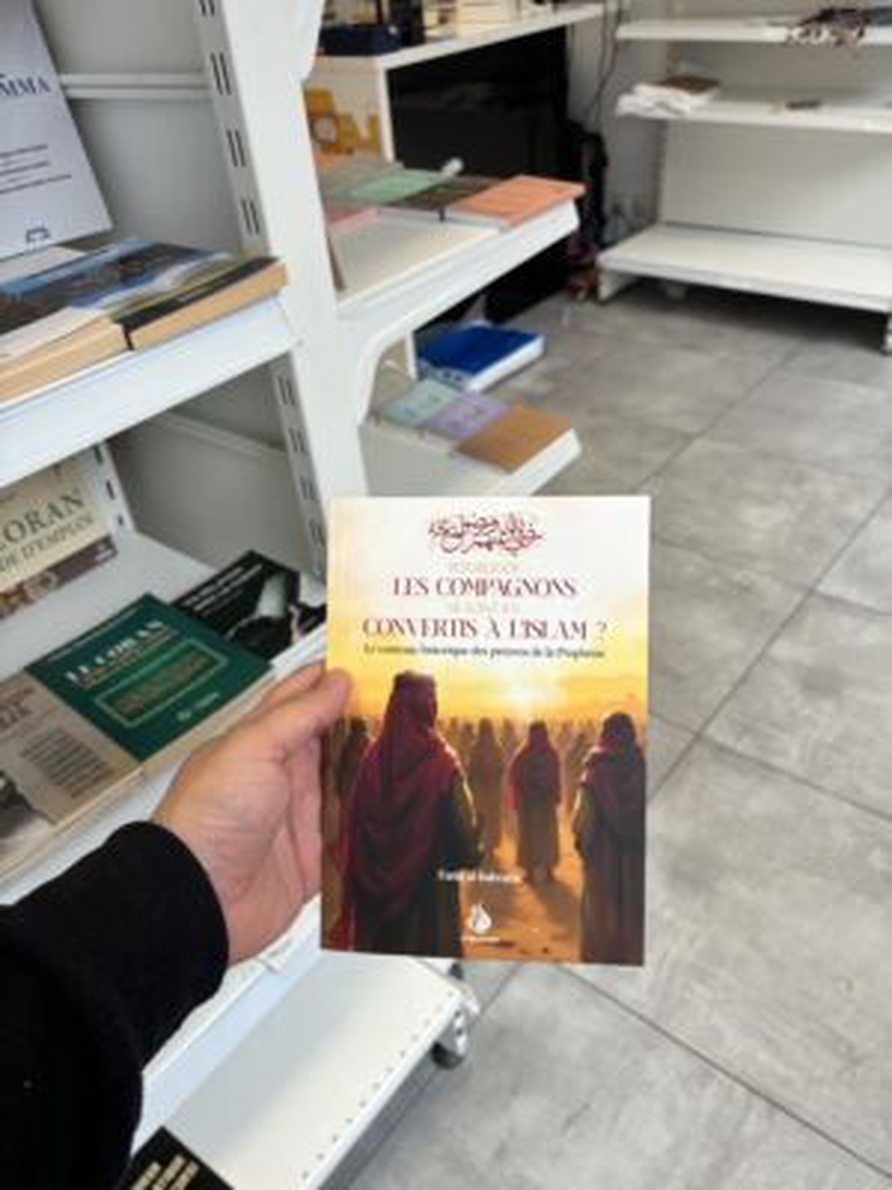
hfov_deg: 53.1
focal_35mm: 26
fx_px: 893
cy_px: 595
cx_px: 446
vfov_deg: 67.3
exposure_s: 1/100
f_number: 1.6
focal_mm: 5.96
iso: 40
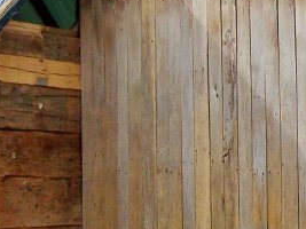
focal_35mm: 146
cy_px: -7
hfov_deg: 13.3
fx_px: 1290
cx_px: 325
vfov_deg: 10.1
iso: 80
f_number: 2.8
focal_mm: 6.3
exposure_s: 1/640
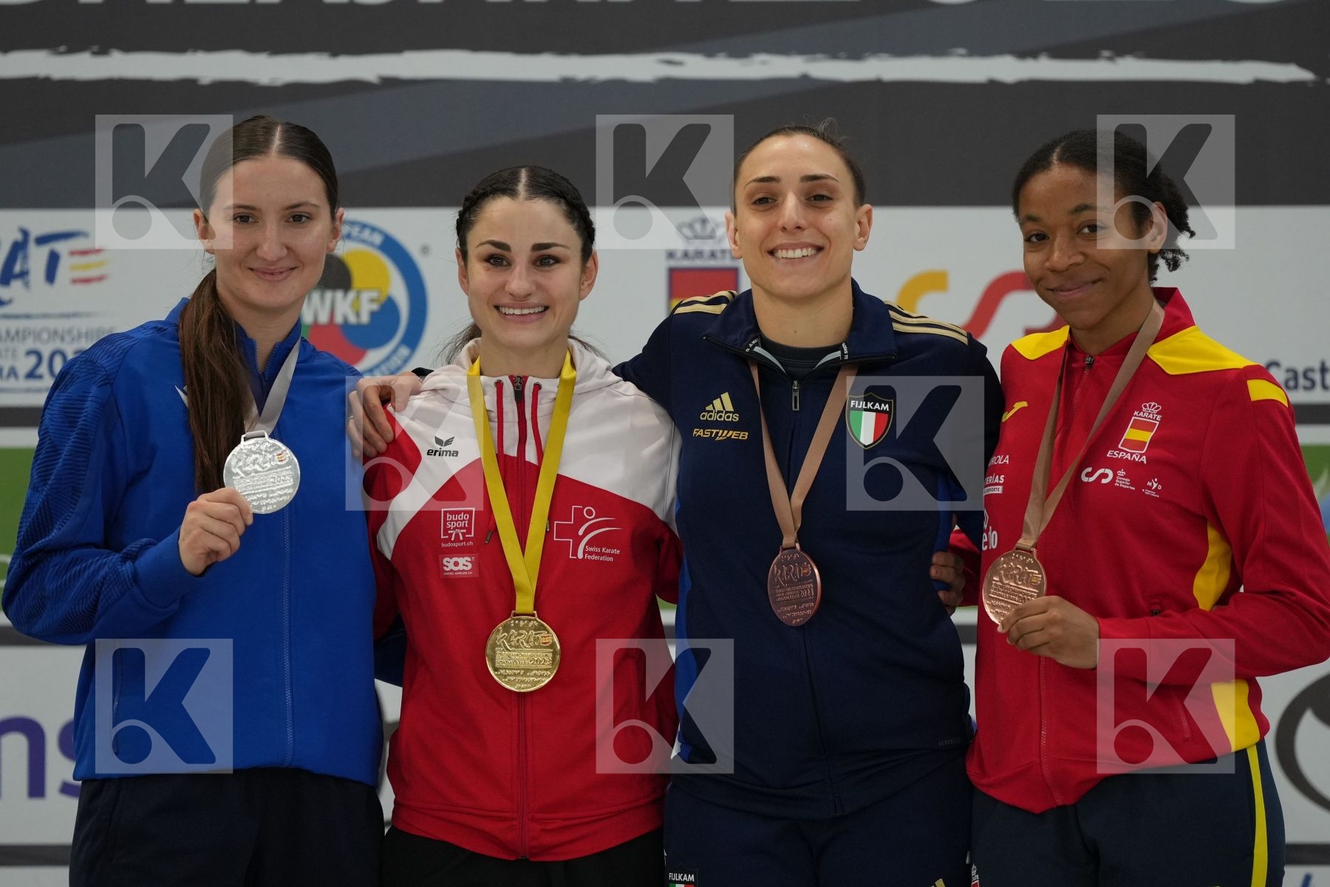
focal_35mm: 256
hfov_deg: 8.0
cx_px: 665
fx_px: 9457
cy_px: 444
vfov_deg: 5.4
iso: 1600
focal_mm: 171
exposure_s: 1/500
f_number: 2.8
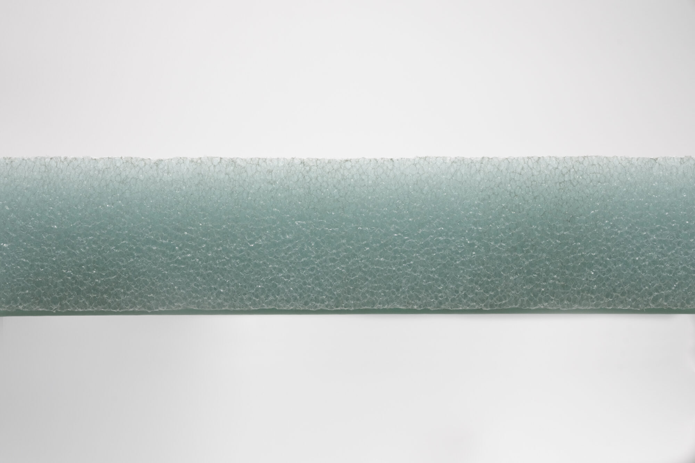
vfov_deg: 19.7
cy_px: 232
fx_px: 1332
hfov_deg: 29.2
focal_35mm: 69
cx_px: 348
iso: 800
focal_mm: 69
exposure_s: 1/160
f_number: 10
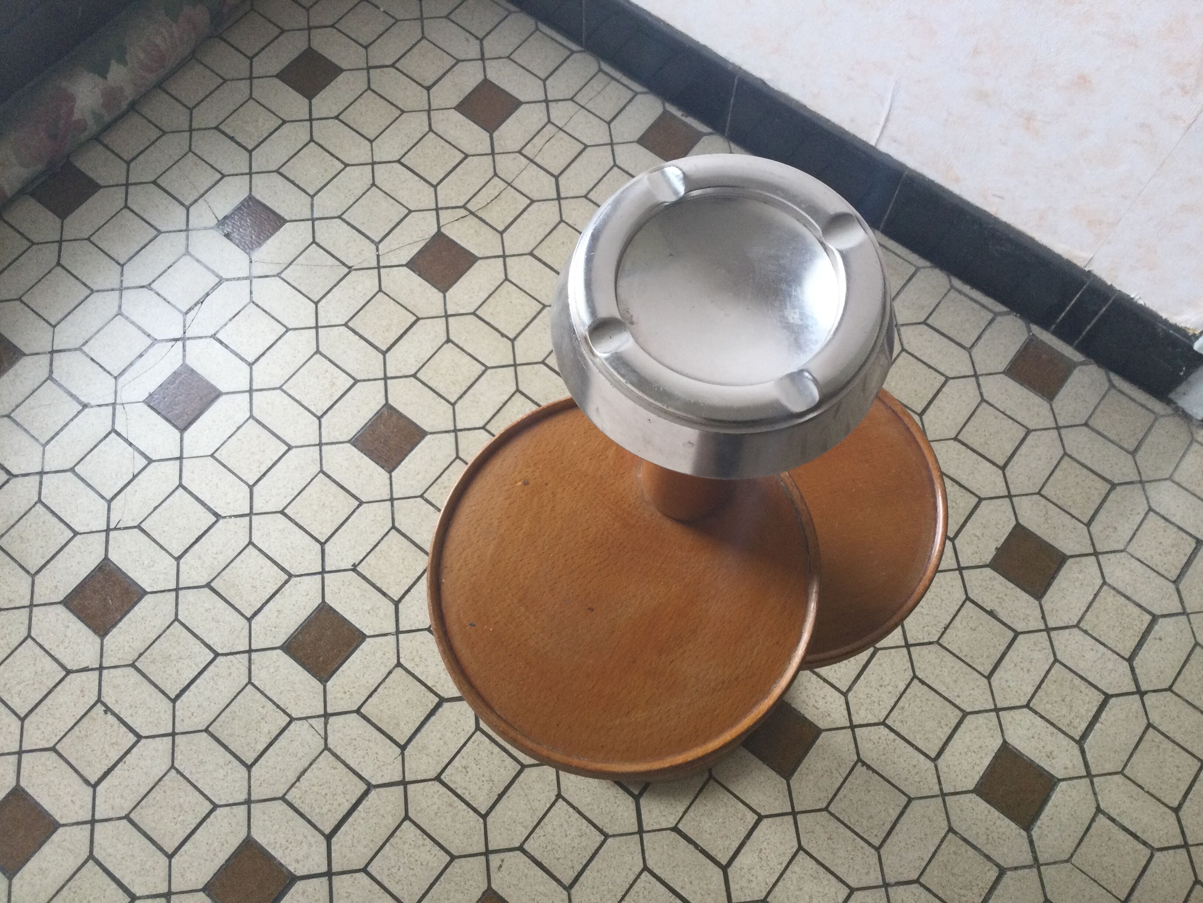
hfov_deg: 58.4
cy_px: 452
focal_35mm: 31
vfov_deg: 45.4
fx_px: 1077
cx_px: 602
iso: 64
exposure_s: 1/33
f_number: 2.4
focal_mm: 3.3
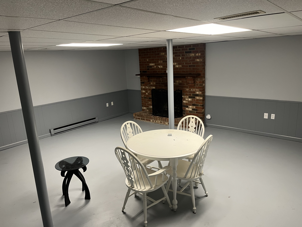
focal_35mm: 26
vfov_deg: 53.1
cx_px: 151
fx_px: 227
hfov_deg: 67.3
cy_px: 114
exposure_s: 1/60
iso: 100
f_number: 1.6
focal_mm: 5.1
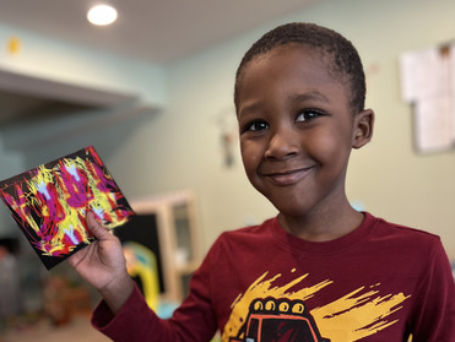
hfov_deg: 52.6
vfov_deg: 38.8
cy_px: 284
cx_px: 228
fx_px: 460
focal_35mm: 35
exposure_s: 1/60
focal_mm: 5.7
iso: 200
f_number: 1.5
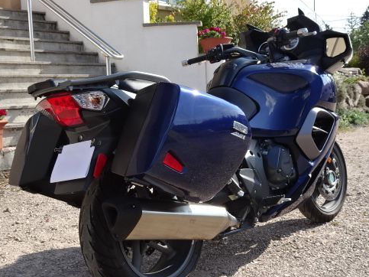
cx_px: 189
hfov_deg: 38.9
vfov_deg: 29.7
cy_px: 148
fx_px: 522
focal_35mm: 49
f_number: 4
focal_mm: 6.37
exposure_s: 1/400
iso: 80
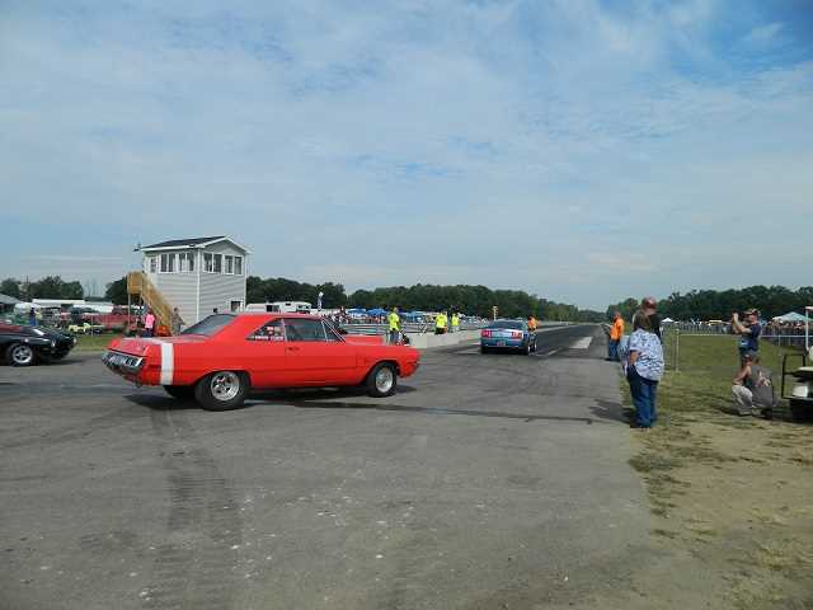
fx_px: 587
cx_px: 406
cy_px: 305
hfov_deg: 69.4
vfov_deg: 54.9
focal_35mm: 25
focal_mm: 4.5
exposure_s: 1/250
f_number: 8.7
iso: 80
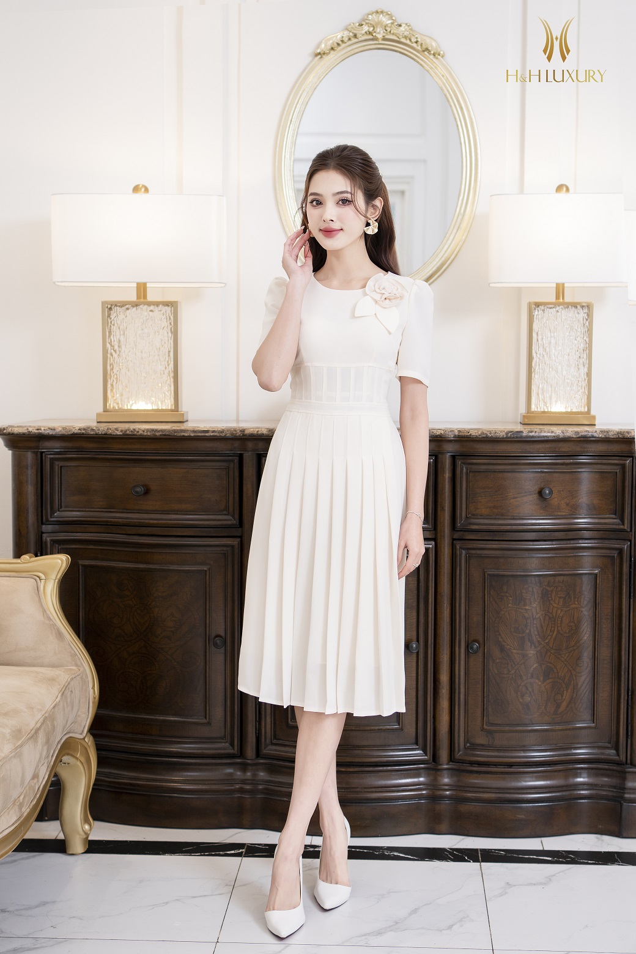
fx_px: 1378
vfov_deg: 38.2
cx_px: 318
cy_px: 477
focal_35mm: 52
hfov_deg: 26.0
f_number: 2.8
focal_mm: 35
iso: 125
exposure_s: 1/125
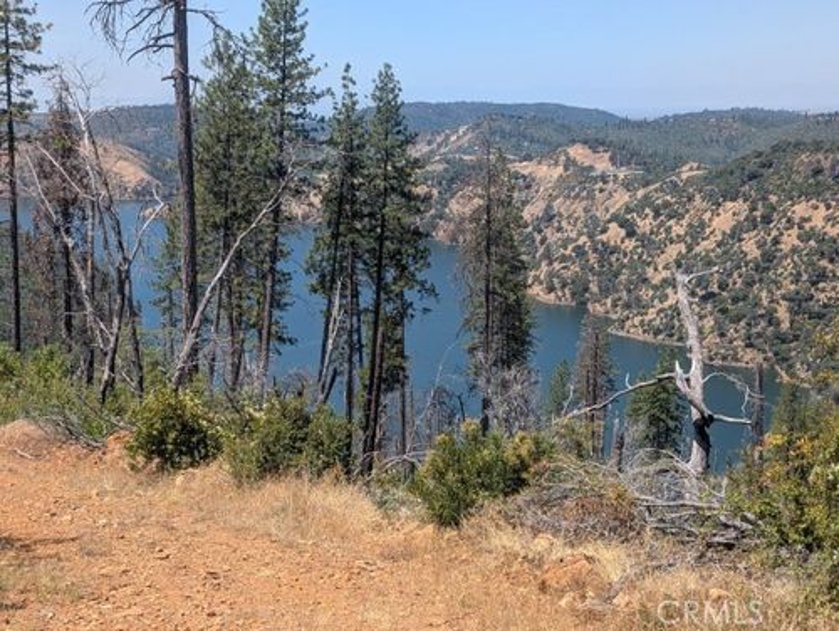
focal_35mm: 49
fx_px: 1189
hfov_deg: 38.9
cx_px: 420
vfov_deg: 29.7
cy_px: 316
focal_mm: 6.9
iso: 22
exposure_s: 1/864
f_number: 1.68
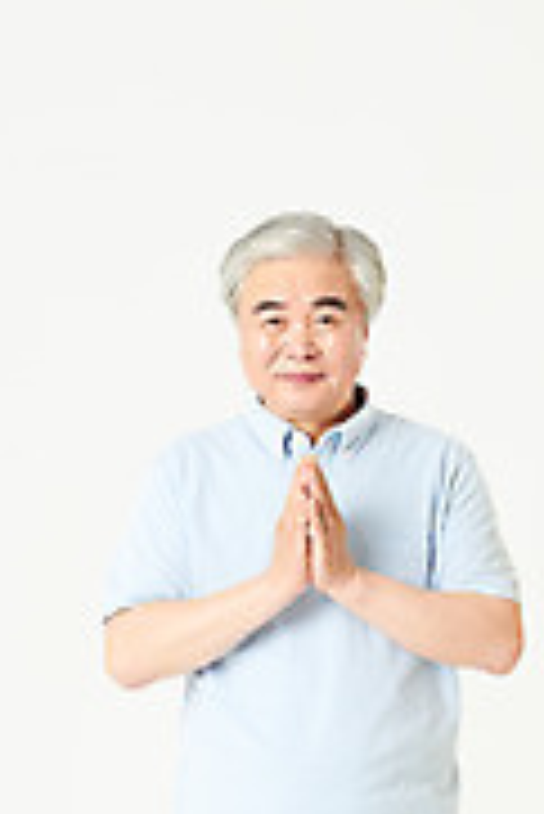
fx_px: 4095
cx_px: 537
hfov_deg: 7.6
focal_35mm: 181
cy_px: 747
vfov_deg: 11.3
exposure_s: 1/125
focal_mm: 82
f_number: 11
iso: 100
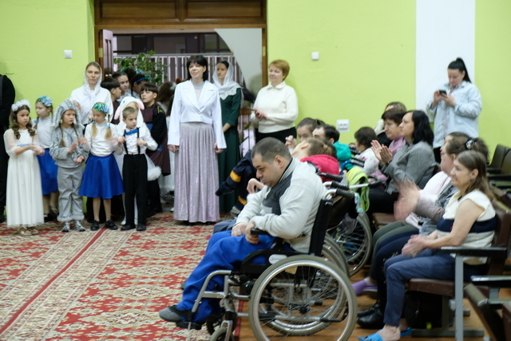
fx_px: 1036
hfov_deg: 27.7
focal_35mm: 73
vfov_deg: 18.7
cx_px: 256
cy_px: 170
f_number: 4
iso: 400
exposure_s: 1/6.5
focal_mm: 48.4
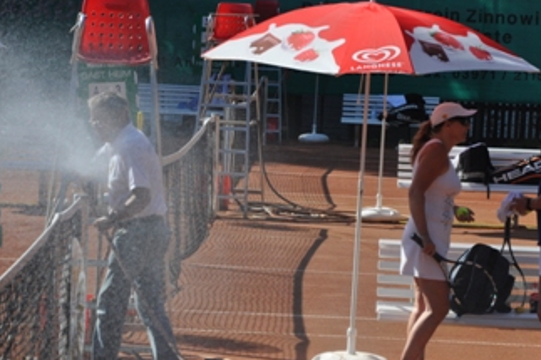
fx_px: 3285
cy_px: 223
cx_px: 340
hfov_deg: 9.4
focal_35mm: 219
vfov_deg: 6.3
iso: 400
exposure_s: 1/1600
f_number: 6.3
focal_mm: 105
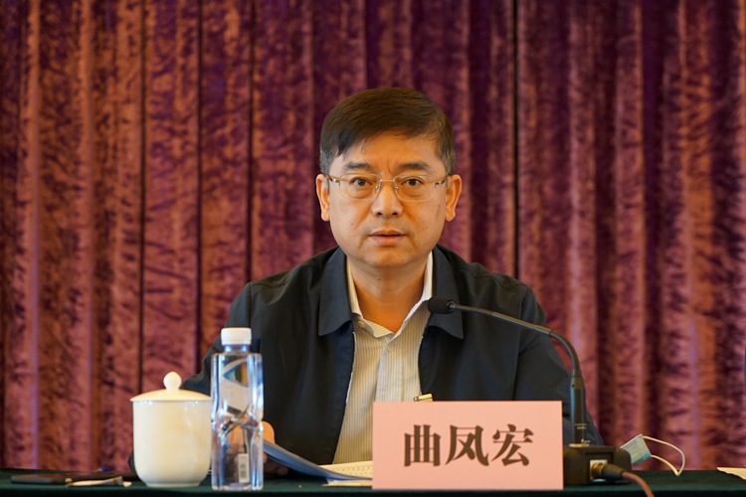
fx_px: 1450
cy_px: 248
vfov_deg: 19.5
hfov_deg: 28.8
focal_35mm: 70
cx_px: 373
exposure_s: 1/160
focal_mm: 70
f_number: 4
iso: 2500
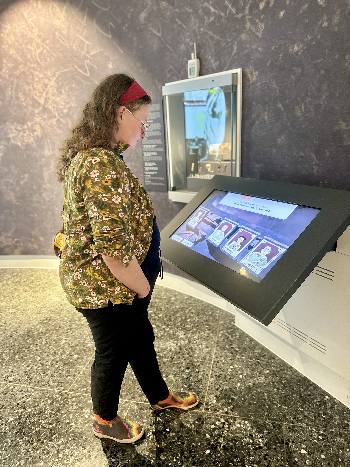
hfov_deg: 56.8
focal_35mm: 24
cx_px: 175
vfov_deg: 71.6
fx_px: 324
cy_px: 234
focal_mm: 6.86
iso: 400
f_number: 1.78
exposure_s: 1/50
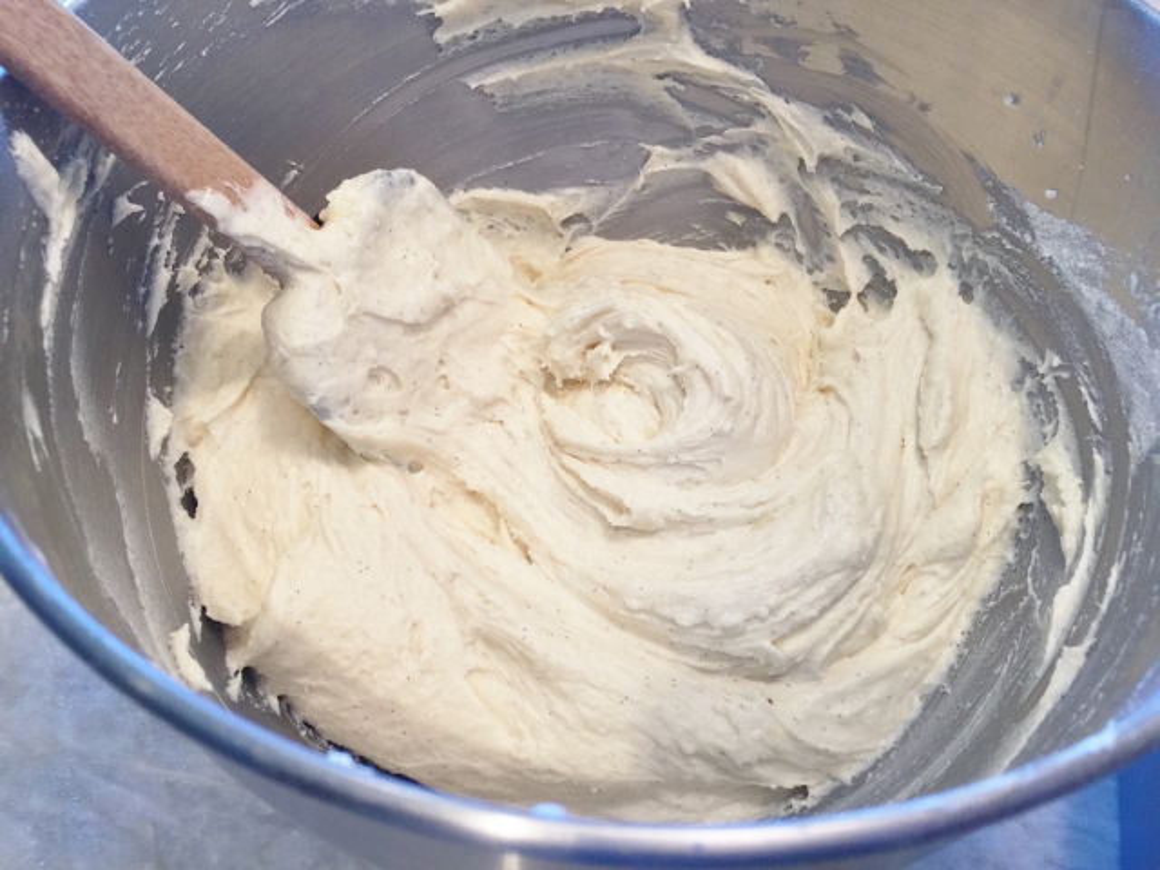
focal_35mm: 29
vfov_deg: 48.2
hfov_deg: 61.7
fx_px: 972
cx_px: 580
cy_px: 435
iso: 50
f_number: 2.2
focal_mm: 4.15
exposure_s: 1/30
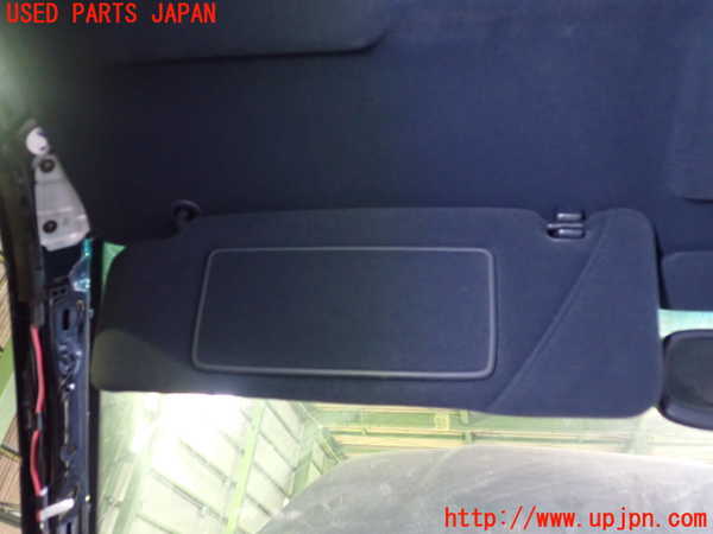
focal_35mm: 30
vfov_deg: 46.8
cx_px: 356
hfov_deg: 60.0
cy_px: 267
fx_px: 618
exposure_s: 1/10
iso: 800
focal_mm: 5.4
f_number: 2.3
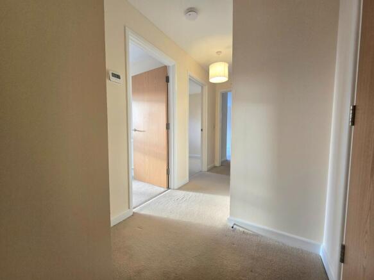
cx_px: 187
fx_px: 140
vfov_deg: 89.9
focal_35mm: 13
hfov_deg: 106.2
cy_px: 140
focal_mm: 2.2
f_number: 2.2
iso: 64
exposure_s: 1/50.3
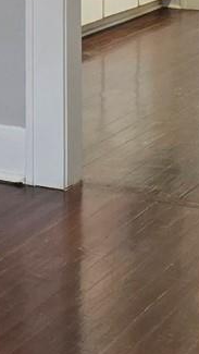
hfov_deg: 7.4
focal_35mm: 158
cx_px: -169
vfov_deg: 12.9
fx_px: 1481
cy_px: -173
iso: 500
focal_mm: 6.25
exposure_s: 1/120
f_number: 1.7
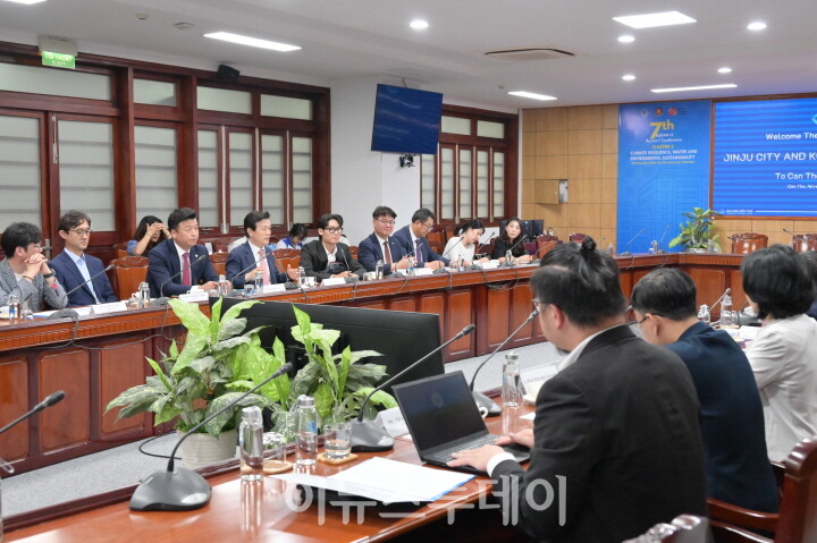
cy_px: 272
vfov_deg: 32.6
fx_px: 930
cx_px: 408
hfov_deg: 47.4
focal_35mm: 41
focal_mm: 41
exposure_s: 1/250
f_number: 6.3
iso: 8000
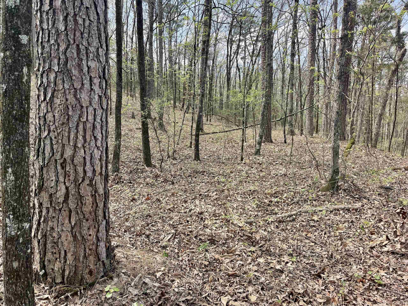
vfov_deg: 53.1
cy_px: 153
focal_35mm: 26
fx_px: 306
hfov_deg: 67.3
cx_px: 204
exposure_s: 1/553
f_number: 1.6
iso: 32
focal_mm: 4.2
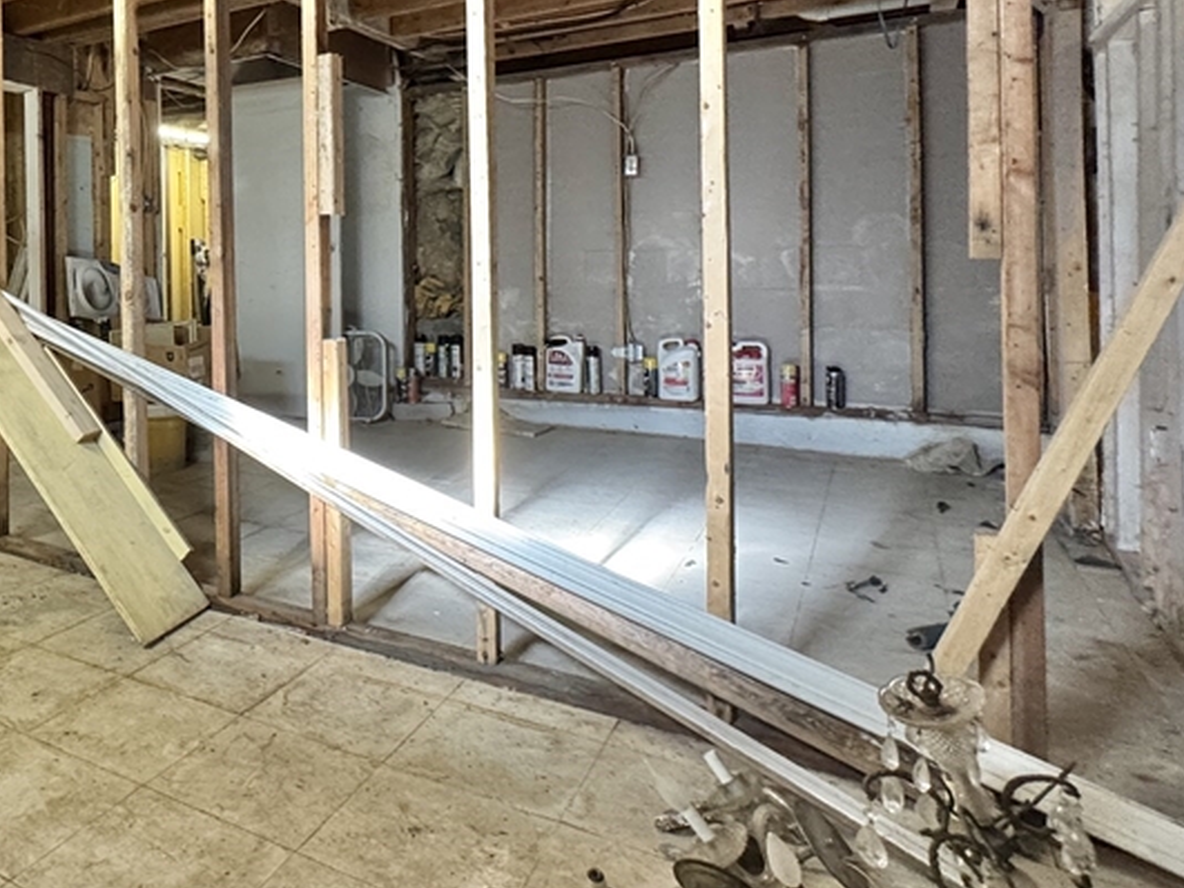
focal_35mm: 27
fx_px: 923
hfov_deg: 58.3
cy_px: 259
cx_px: 176
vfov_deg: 49.9
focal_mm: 2.22
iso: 500
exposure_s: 1/60
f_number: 2.2
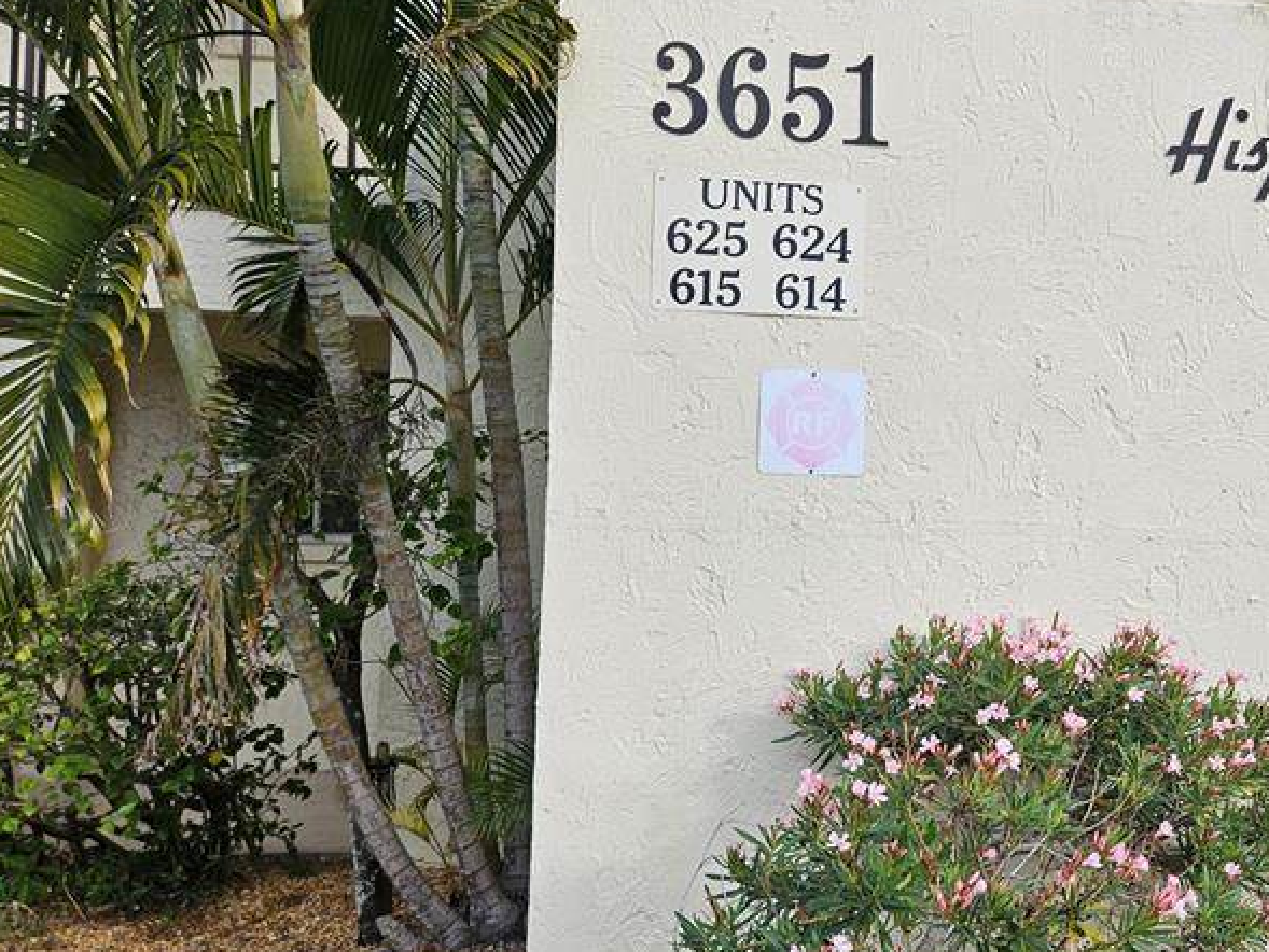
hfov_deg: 43.7
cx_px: 1082
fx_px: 1467
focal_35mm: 40
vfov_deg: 36.0
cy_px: 495
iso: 25
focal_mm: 5.4
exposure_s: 1/929
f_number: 1.8
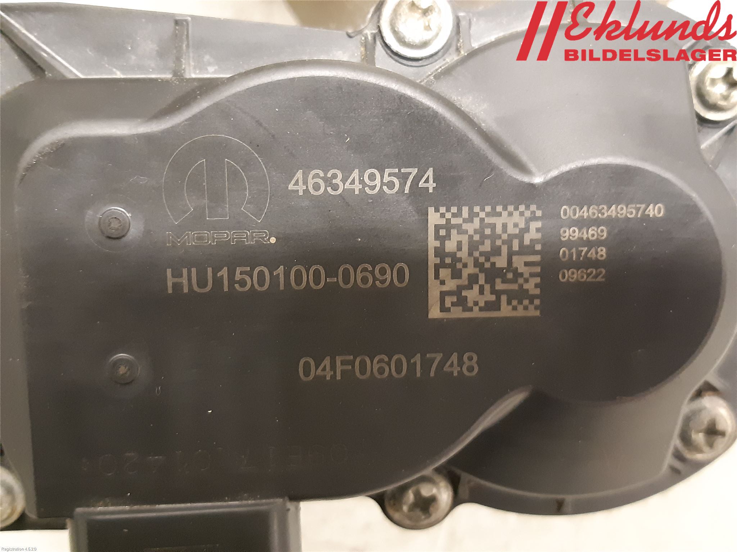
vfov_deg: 53.1
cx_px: 368
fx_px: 554
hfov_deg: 67.3
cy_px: 276
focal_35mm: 26
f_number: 1.7
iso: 500
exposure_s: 1/20
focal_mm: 3.93
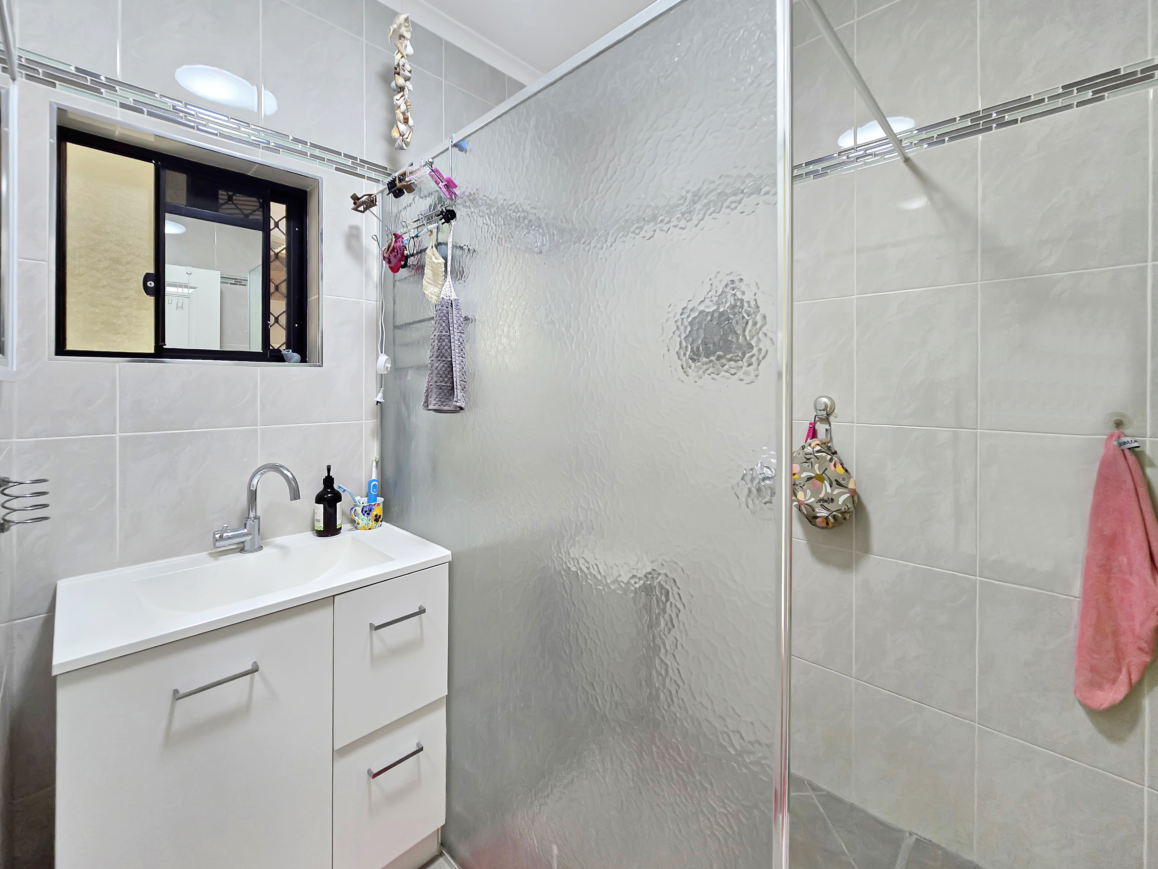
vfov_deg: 89.9
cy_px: 434
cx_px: 579
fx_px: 435
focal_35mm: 13
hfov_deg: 106.2
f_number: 2.2
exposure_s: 1/50
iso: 500
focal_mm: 2.2
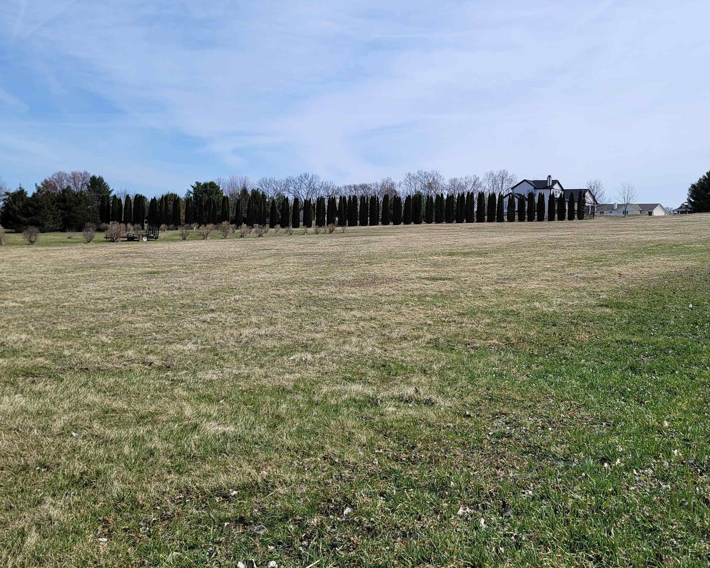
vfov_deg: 44.2
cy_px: 215
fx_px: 693
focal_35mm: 33
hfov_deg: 53.4
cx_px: 457
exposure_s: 1/1756
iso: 16
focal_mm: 6.7
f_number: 1.8
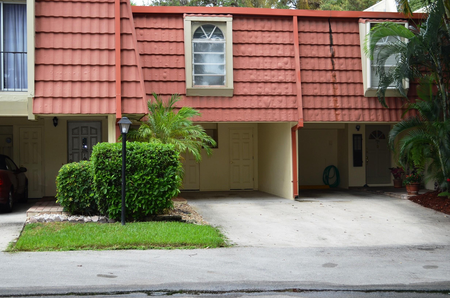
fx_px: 711
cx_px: 225
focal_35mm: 57
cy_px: 149
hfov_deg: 35.1
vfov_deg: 23.7
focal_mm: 38
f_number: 5
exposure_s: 1/200
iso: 200
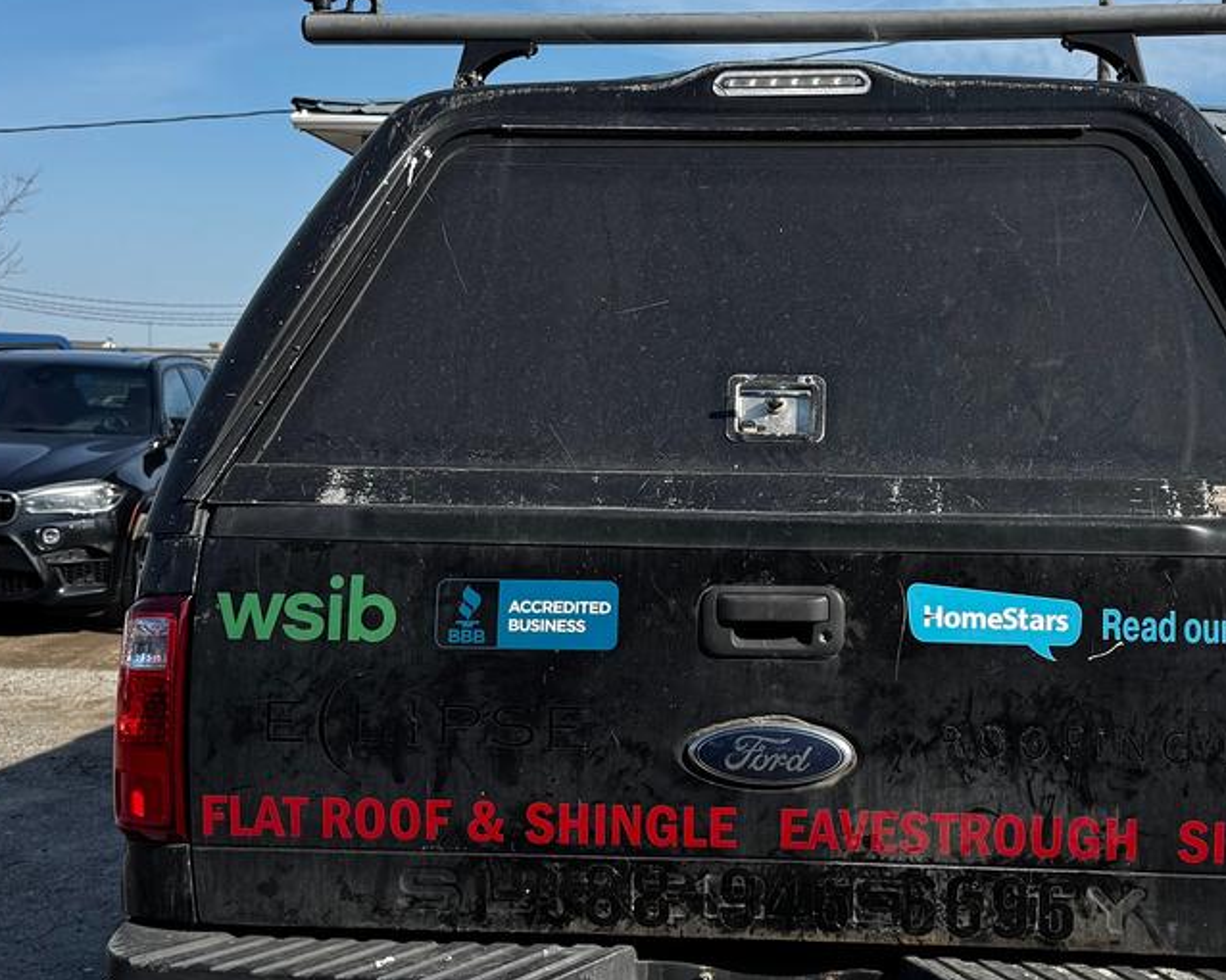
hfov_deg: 39.4
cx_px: 746
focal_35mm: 47
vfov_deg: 32.1
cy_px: 527
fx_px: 1705
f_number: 1.78
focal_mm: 6.76
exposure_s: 1/3597
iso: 80
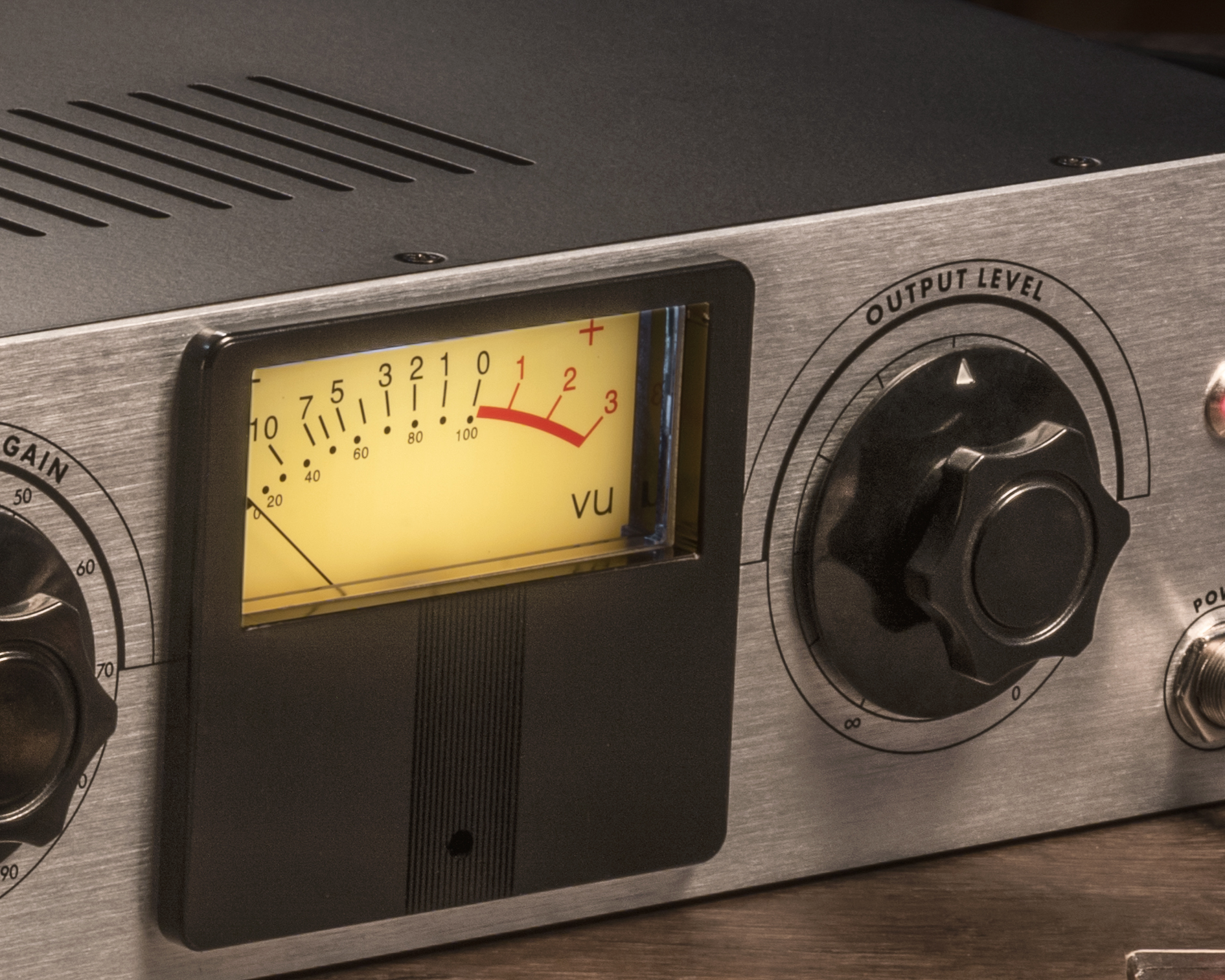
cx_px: -221
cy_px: 732
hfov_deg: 4.2
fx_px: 16860
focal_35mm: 465
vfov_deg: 3.3
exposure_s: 1/15
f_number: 3.5
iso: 160
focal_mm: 155
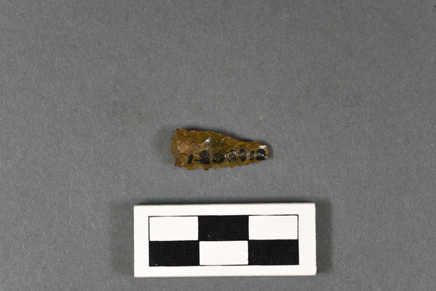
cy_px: 146
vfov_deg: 13.0
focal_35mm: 105
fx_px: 1272
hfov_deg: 19.5
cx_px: 218
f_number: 6.3
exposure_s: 1/6
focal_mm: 105
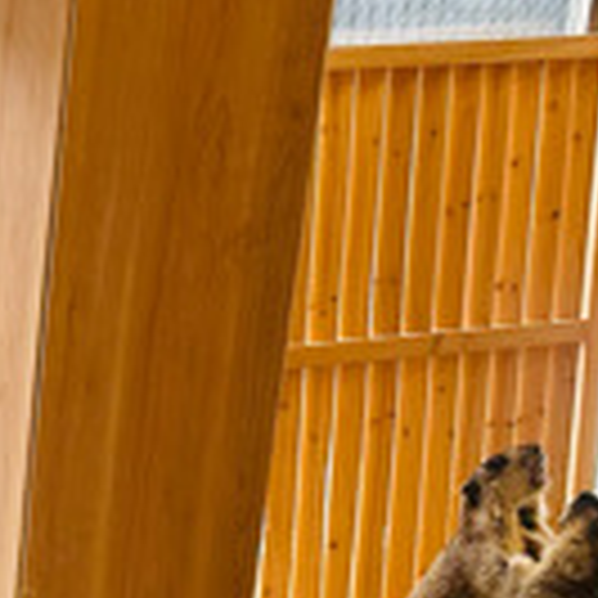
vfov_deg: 20.3
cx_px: -337
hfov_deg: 18.7
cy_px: 722
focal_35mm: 80
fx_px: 1564
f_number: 1.78
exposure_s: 1/404
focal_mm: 6.86
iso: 80
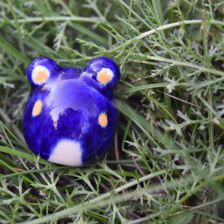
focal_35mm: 106
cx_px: 68
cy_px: 112
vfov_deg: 16.5
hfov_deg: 16.4
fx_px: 773
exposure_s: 1/125
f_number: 5.6
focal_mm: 55
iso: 1800
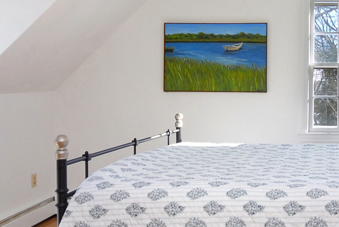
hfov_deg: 41.1
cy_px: 138
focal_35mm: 46
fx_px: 434
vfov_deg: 29.3
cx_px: 266
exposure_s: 1/60
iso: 400
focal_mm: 10
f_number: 6.3
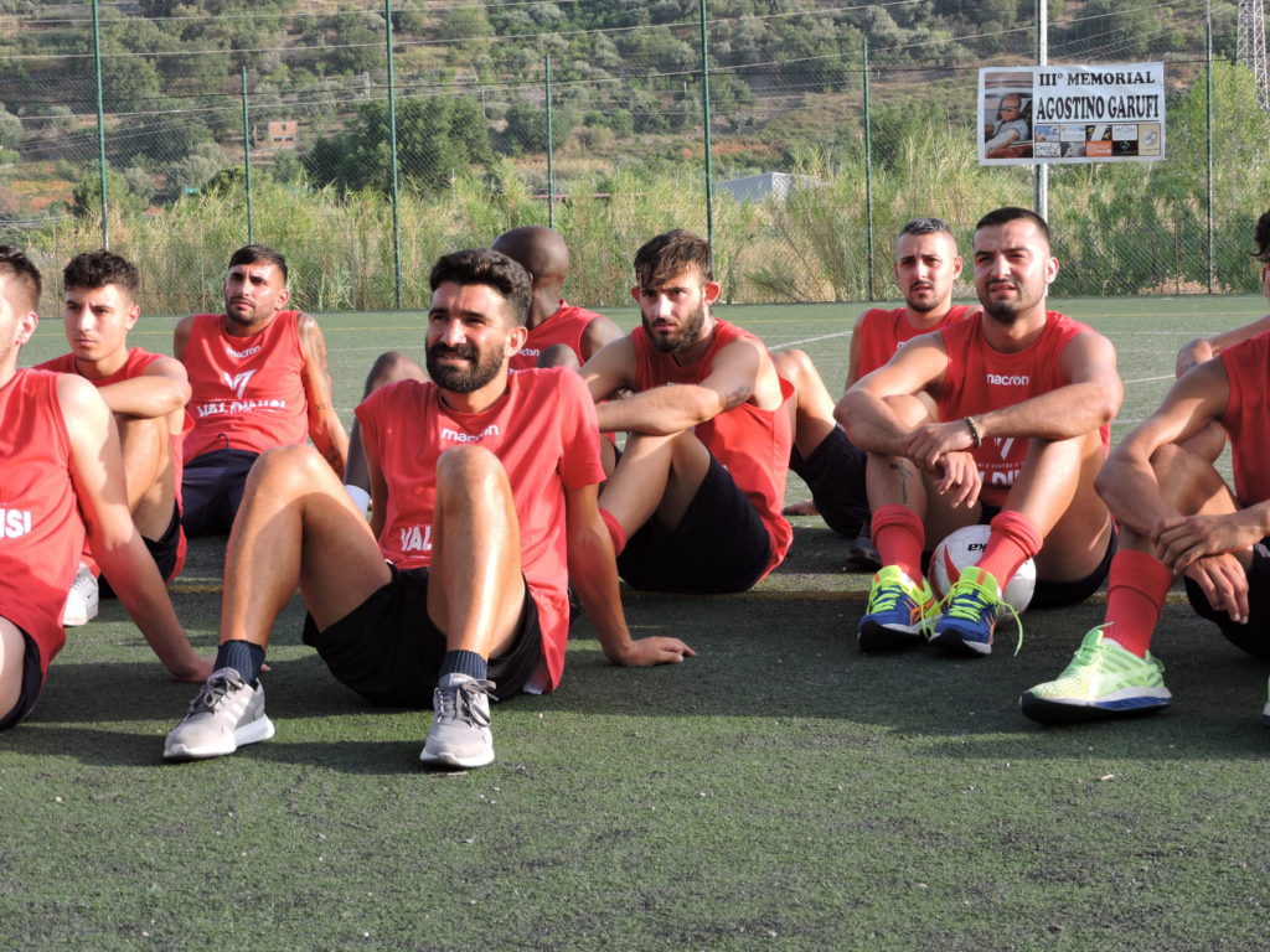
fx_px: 2935
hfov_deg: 24.4
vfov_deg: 18.4
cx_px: 635
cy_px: 476
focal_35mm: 80
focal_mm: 14.3
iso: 100
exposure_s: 1/160
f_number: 4.5
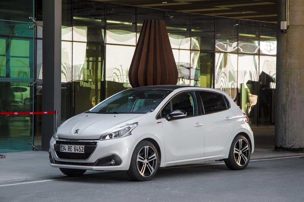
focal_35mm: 98
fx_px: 822
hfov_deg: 21.0
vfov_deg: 14.0
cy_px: 101
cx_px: 152
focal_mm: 65
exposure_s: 1/125
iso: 450
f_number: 9
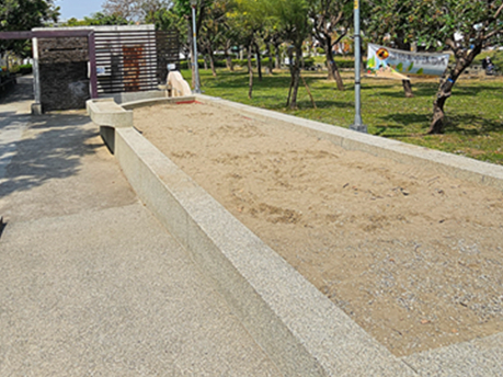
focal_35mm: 29
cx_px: 181
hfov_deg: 60.6
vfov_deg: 46.0
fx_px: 421
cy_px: 82
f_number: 2.2
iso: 50
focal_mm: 2.2
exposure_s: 1/3220
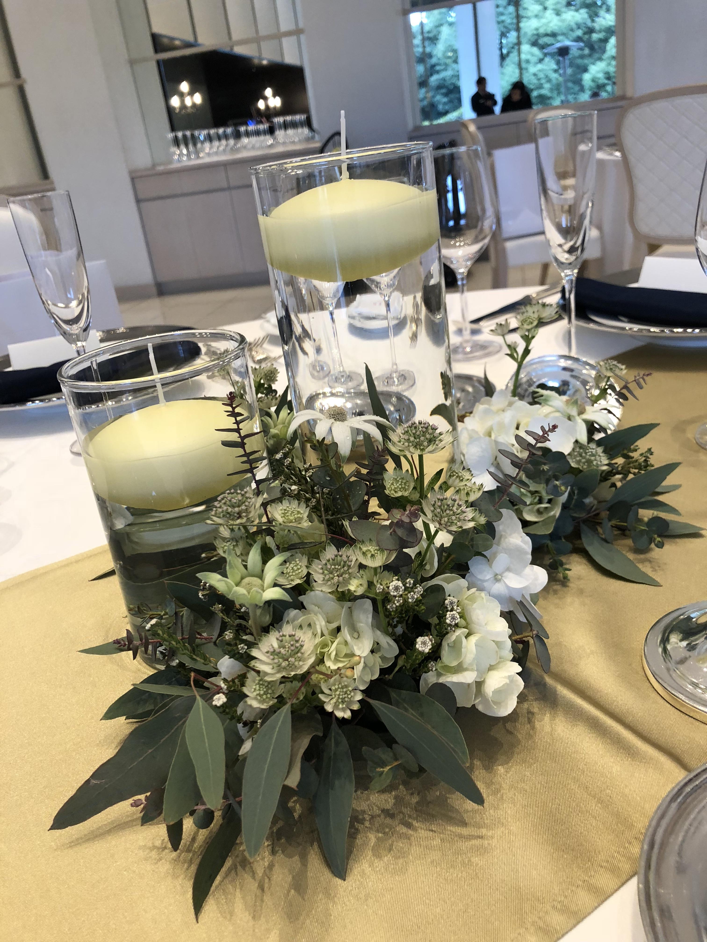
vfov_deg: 63.4
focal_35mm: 28
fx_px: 762
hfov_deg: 49.7
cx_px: 354
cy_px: 471
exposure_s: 1/30
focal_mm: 4
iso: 32
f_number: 1.8
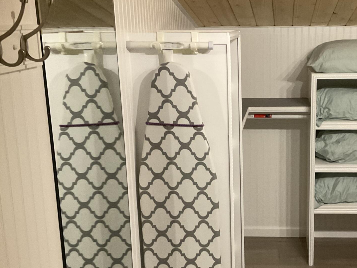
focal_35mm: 52
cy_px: 158
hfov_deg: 36.0
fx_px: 536
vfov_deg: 28.0
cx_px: 266
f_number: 1.8
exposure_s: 1/60
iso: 250
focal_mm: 3
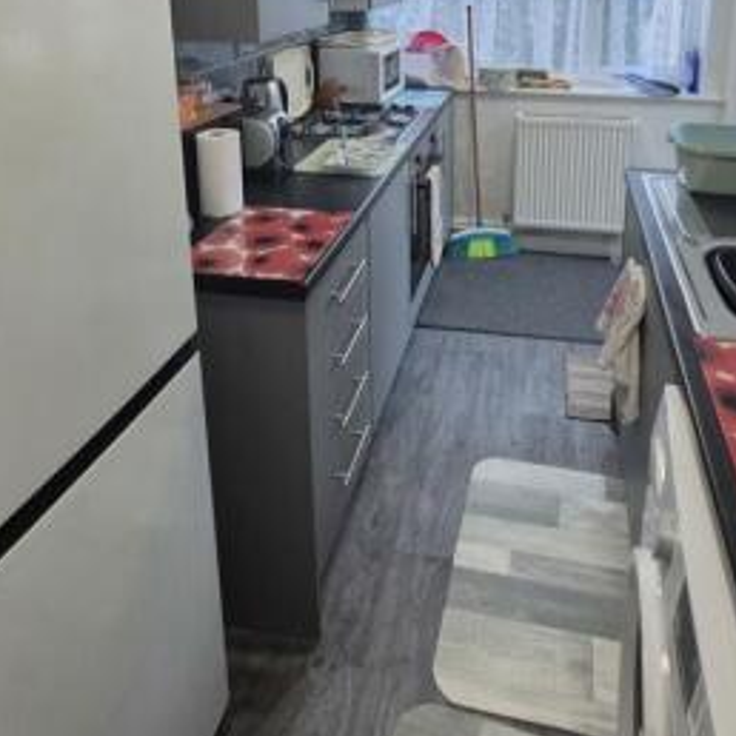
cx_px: 407
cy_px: 127
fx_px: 625
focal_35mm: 26
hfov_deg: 60.8
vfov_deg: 55.7
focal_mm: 2.2
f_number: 2.2
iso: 100
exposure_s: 1/50
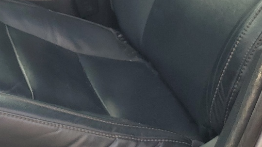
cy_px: -46
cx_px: -46
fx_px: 583
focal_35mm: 84
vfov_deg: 13.8
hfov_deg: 23.3
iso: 50
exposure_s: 1/400
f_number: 1.5
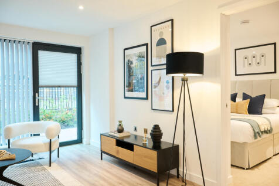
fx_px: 221
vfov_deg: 45.6
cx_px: 140
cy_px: 93
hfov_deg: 64.6
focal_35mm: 28
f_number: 9
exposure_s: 1/1.3
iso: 160
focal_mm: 28.5
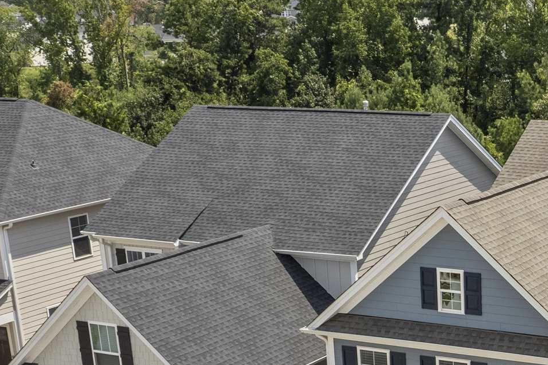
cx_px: 570
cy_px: 419
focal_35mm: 71
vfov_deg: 18.3
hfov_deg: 26.7
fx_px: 1080
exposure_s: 1/1500
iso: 100
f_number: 2.8
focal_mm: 8.38
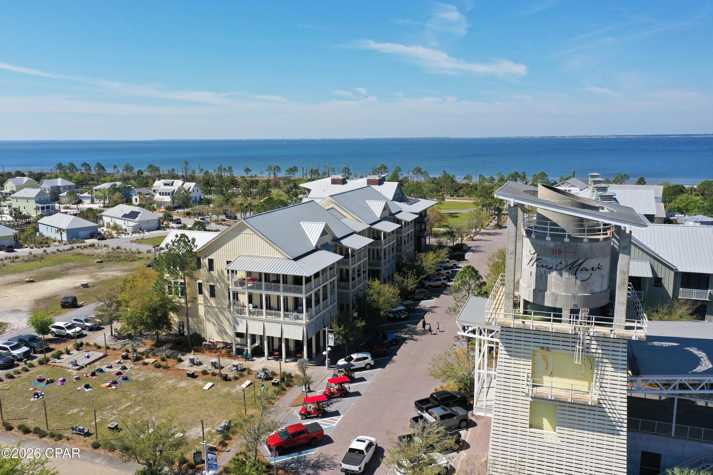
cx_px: 356
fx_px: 555
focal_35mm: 28
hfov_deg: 65.5
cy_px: 238
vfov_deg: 46.4
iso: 100
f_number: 5
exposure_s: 1/200
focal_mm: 10.26
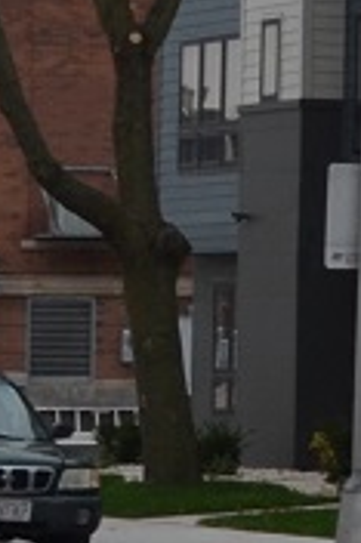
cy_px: -28
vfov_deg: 6.2
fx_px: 5003
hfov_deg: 3.6
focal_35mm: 332
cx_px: 2021
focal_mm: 26
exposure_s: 1/160
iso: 100
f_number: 6.3
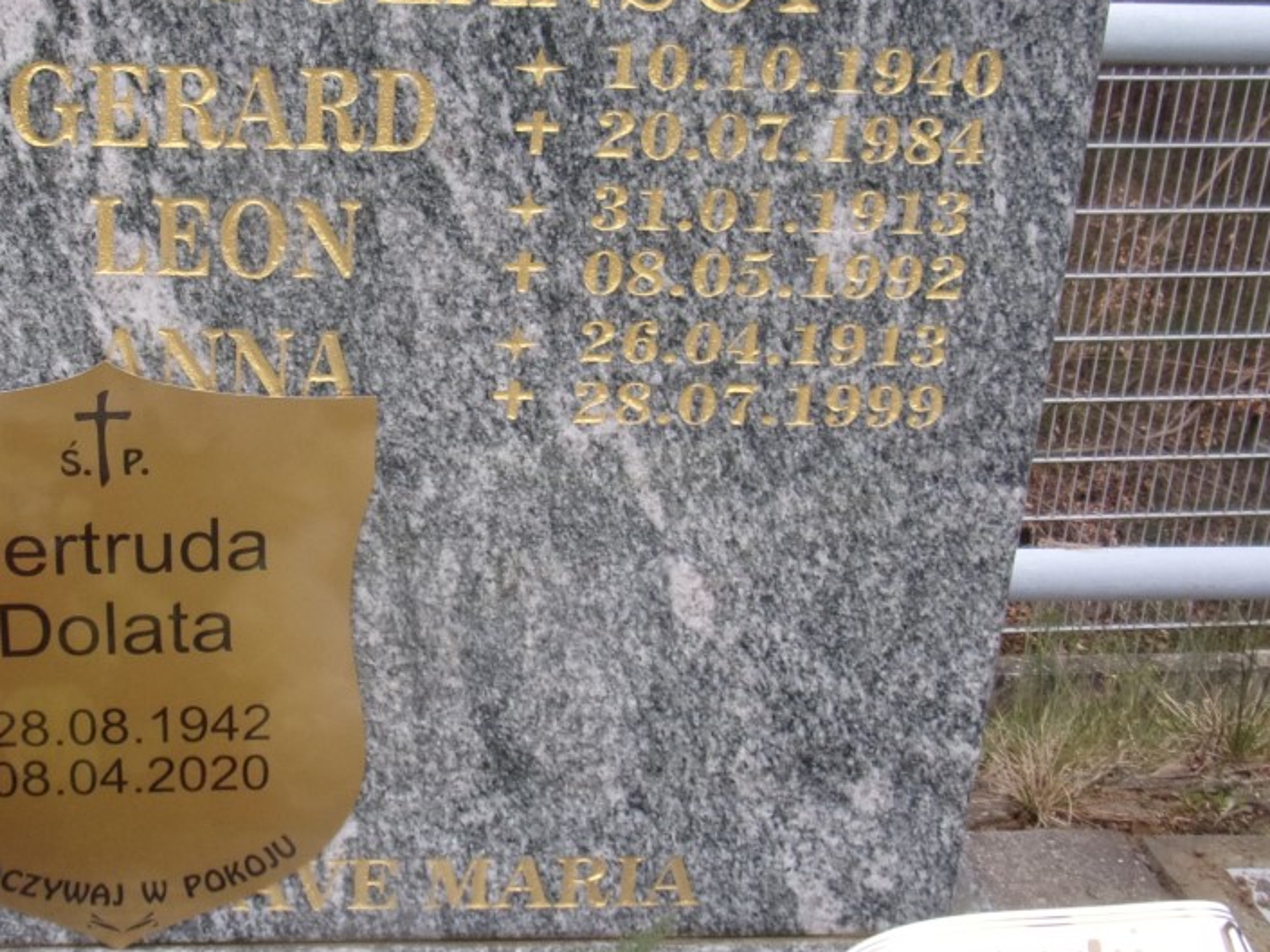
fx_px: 1798
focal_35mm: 49
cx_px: 360
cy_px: 428
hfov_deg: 38.2
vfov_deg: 29.7
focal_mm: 4.3
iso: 80
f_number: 3.3
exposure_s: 1/160
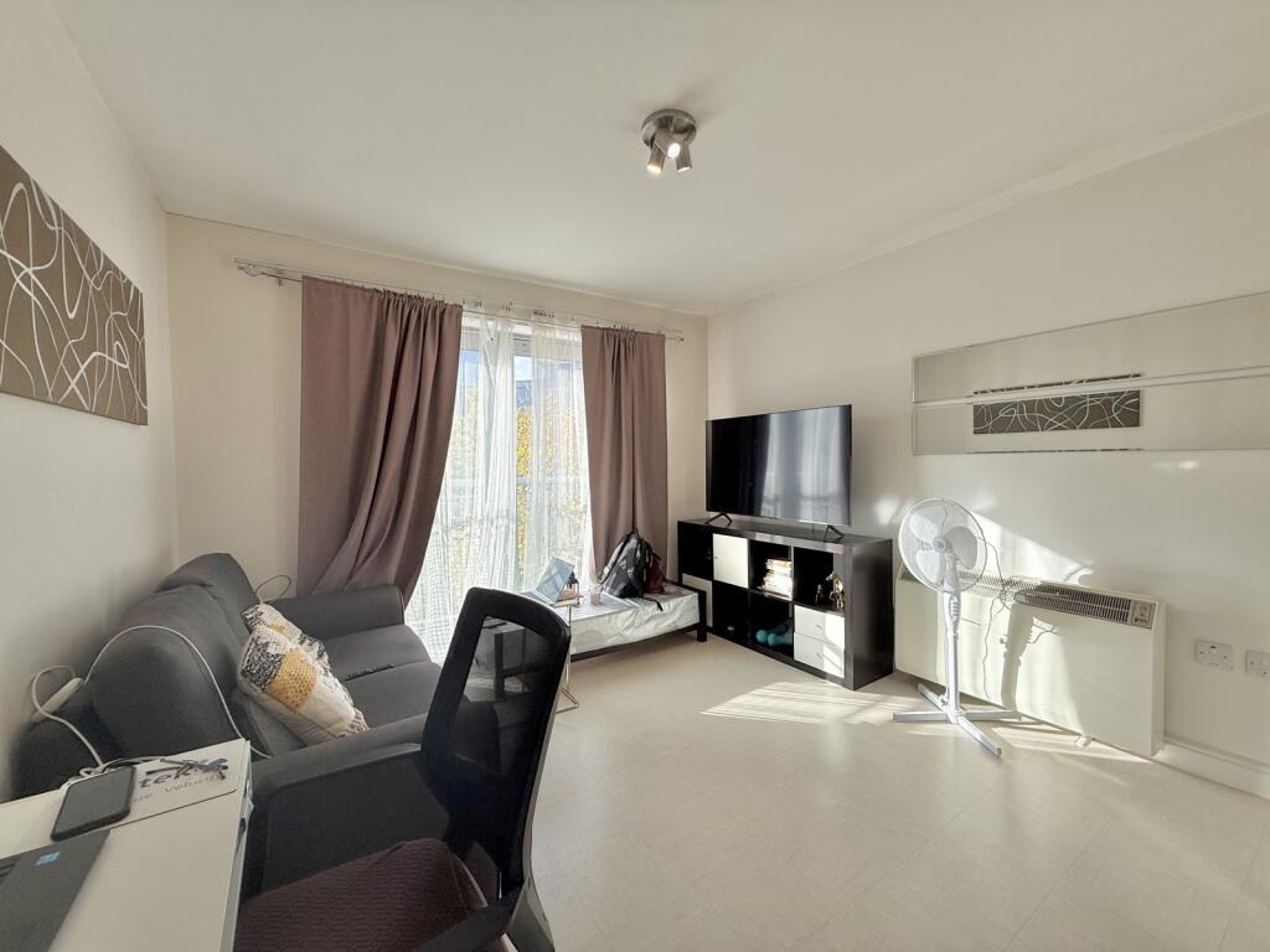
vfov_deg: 85.7
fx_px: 514
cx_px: 635
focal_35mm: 14
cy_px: 476
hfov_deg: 102.1
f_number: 2.2
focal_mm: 2.22
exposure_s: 1/340
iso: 50
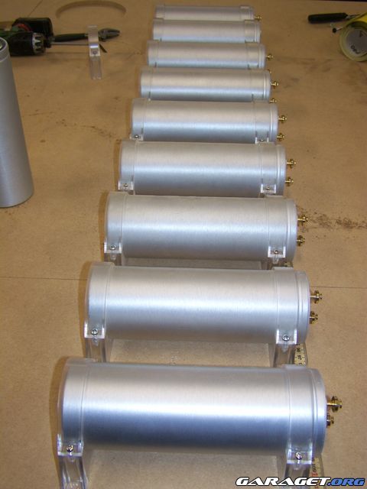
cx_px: 184
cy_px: 244
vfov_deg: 49.0
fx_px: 537
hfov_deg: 37.7
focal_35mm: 38
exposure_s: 1/60
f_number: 2.8
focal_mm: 6.3
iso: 80
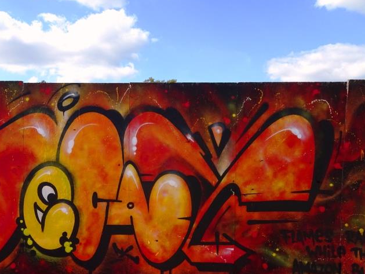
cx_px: 103
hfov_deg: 46.5
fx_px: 411
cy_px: 178
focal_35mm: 39
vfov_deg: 36.5
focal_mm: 4.1
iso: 80
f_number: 3.5
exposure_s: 1/1000
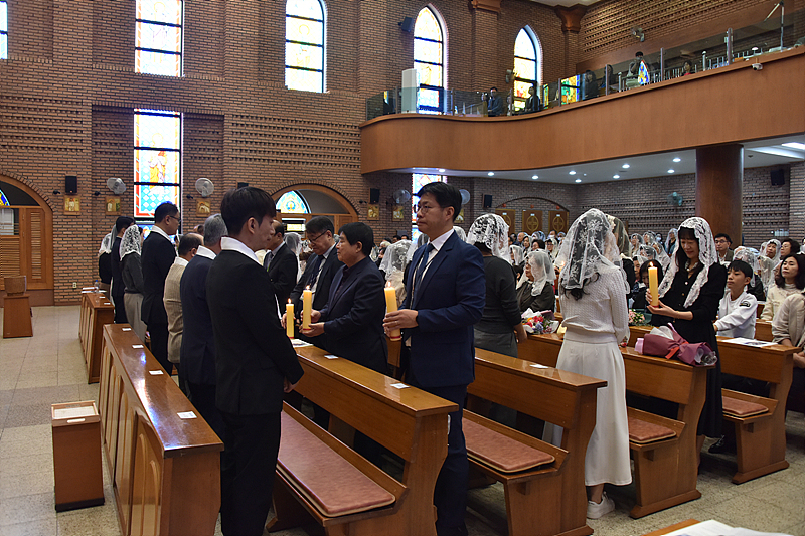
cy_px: 268
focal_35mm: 28
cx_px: 402
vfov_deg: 46.4
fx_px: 626
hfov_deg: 65.5
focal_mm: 28
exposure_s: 1/125
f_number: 4.5
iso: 2000
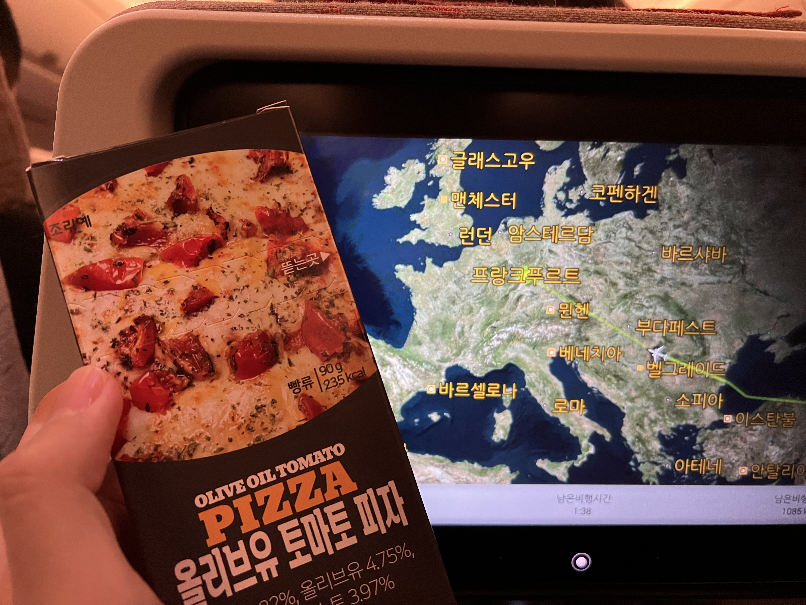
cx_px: 403
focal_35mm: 26
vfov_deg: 53.1
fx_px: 605
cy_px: 302
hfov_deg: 67.3
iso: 400
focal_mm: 5.7
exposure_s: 1/54
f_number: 1.5
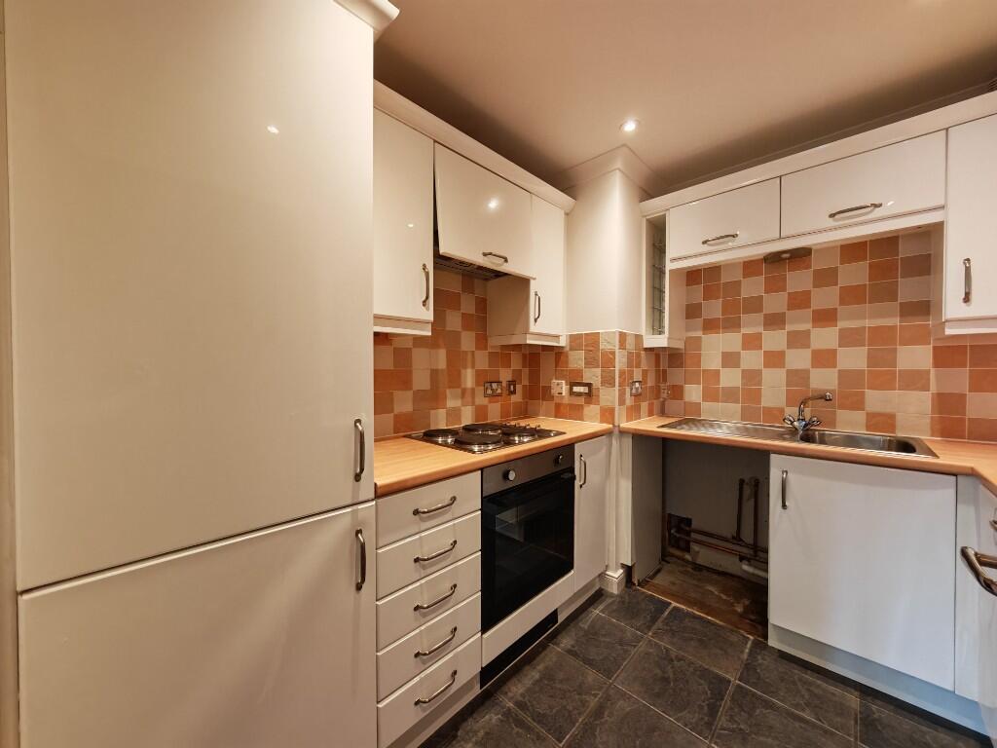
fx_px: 346
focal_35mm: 12
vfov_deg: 94.5
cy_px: 374
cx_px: 498
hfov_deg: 110.5
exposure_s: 1/33
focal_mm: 1.82
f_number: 2
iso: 320
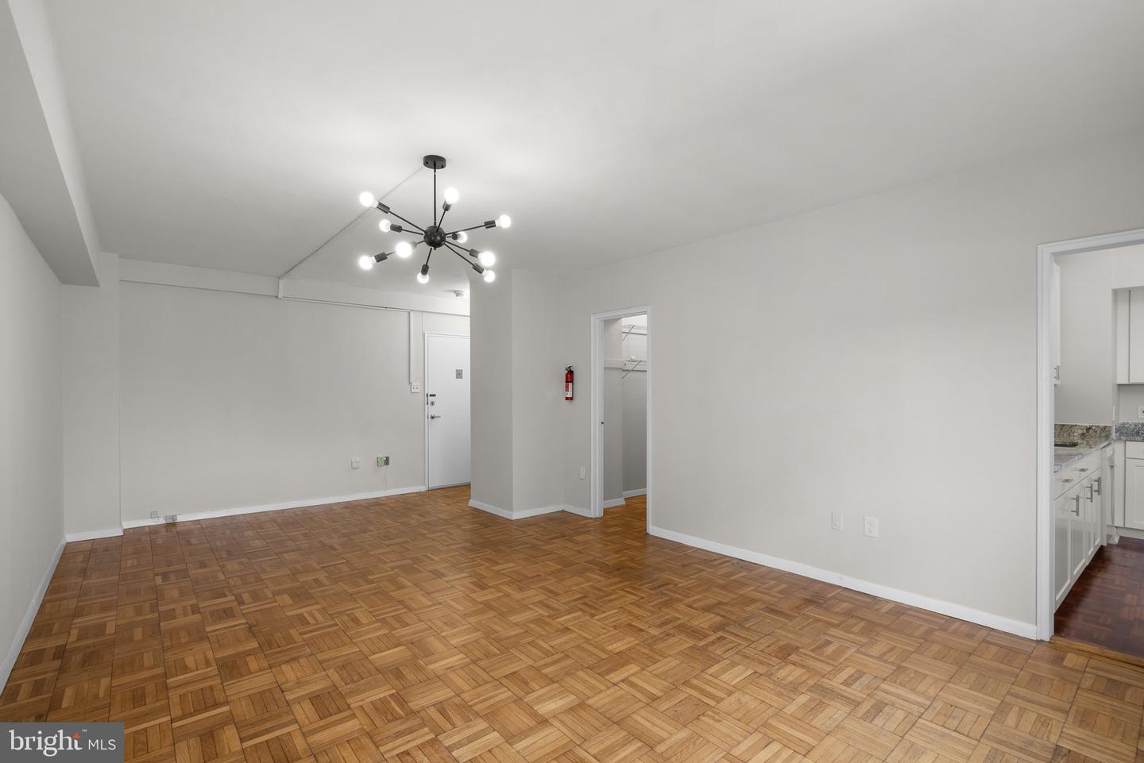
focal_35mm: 16
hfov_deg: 96.7
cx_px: 572
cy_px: 382
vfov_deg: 73.8
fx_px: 509
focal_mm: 16
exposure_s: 1/15
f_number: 8
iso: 200
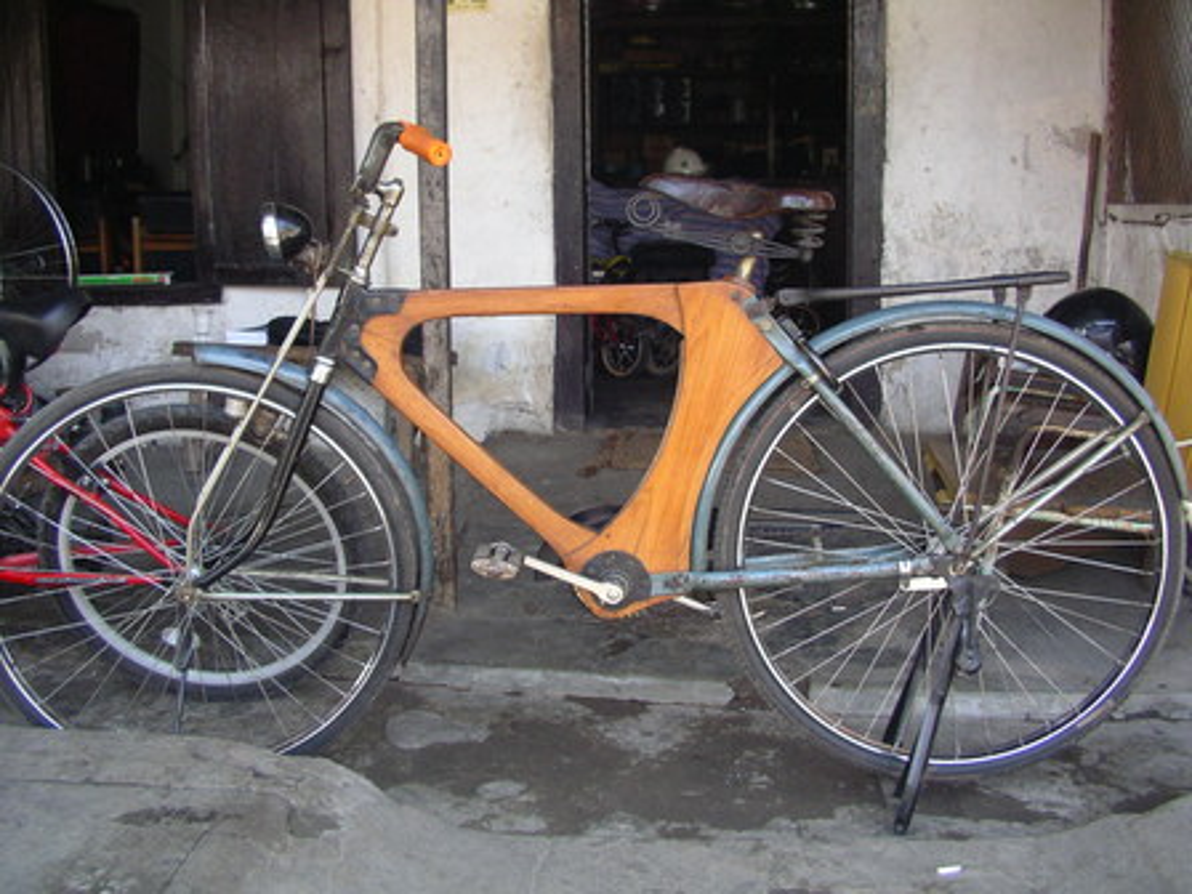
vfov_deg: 38.7
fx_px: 1274
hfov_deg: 50.1
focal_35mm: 37
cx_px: 596
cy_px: 447
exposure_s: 1/60
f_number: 2.8
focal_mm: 5.7
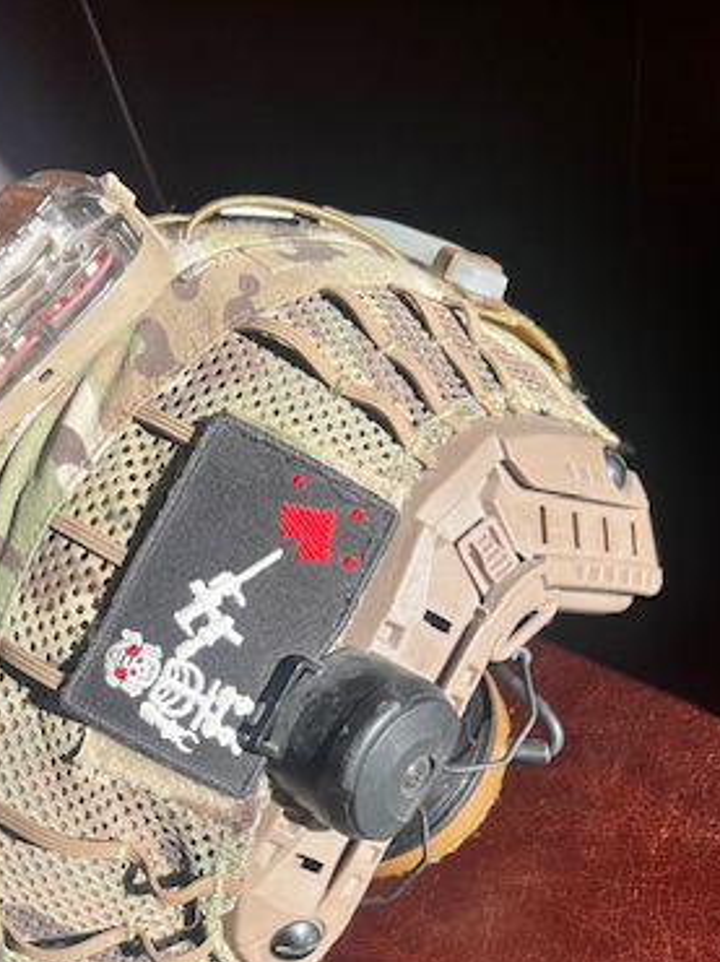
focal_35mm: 45
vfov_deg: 41.1
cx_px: 211
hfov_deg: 31.7
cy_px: 705
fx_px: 1249
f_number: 1.6
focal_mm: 5.1
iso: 50
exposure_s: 1/928
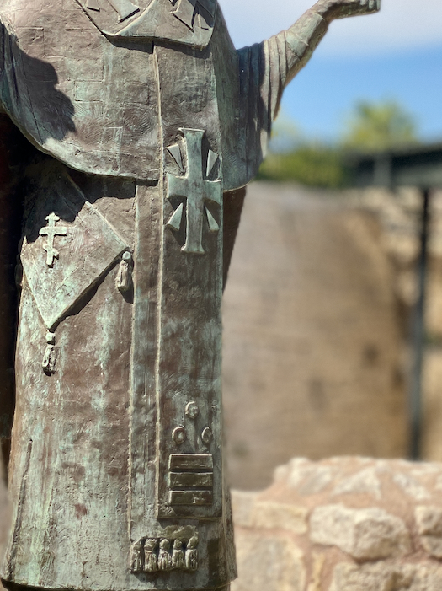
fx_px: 1619
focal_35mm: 95
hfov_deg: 15.5
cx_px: 125
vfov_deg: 20.7
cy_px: 282
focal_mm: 6
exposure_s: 1/1229
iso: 20
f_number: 2
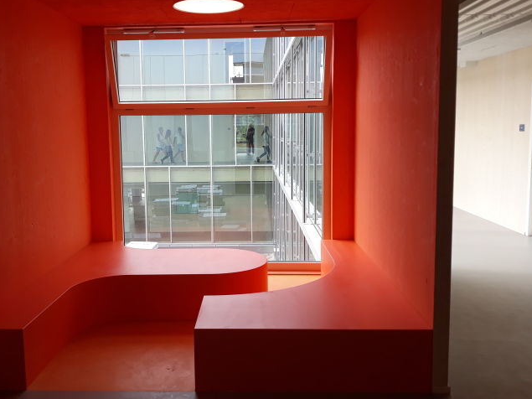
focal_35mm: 34
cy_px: 181
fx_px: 522
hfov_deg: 53.7
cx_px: 220
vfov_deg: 41.7
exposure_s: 1/313
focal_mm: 3.71
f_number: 1.7
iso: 40
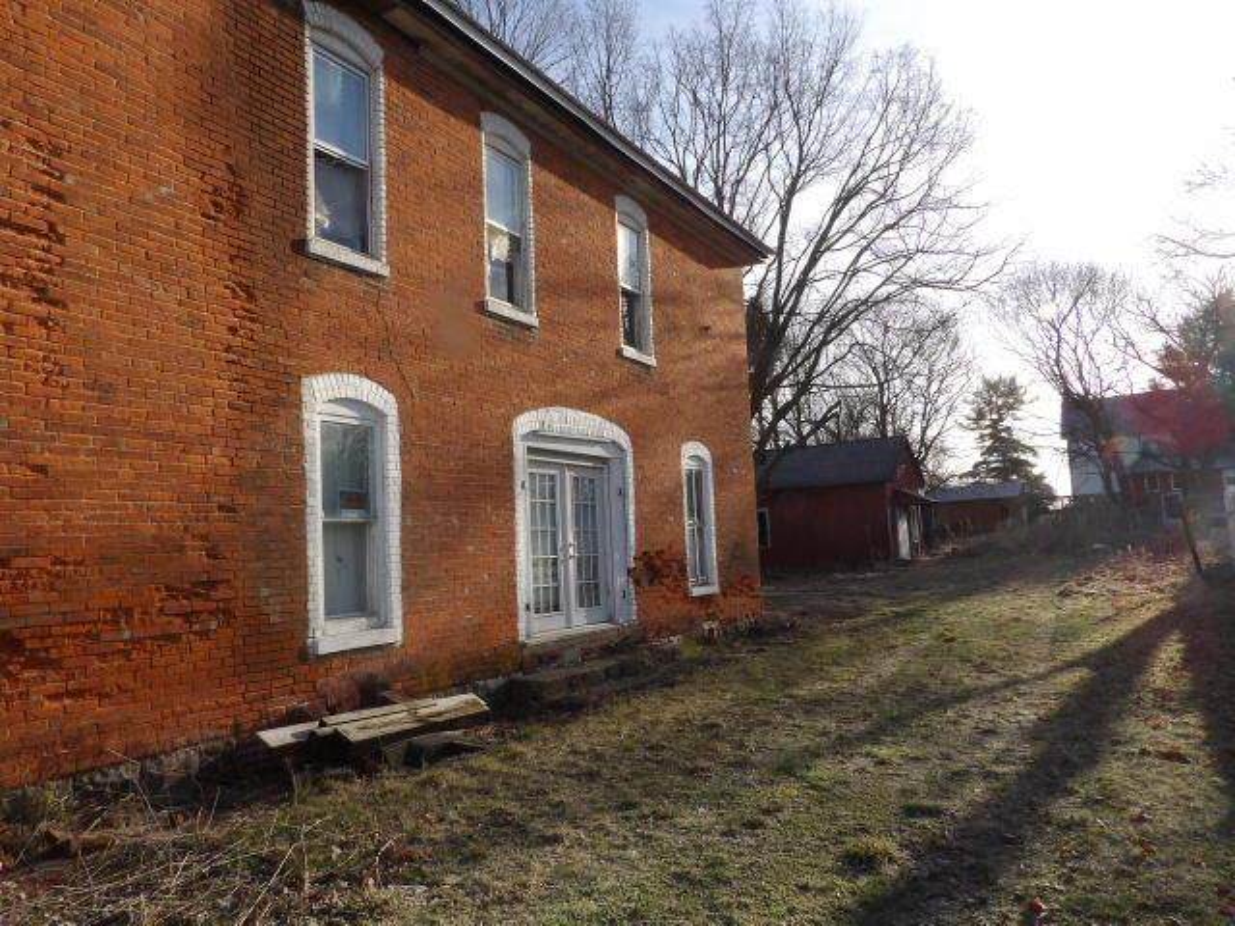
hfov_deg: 71.6
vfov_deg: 56.8
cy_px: 463
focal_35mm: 24
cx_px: 618
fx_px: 856
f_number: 5.6
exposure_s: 1/233
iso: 100
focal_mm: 4.3
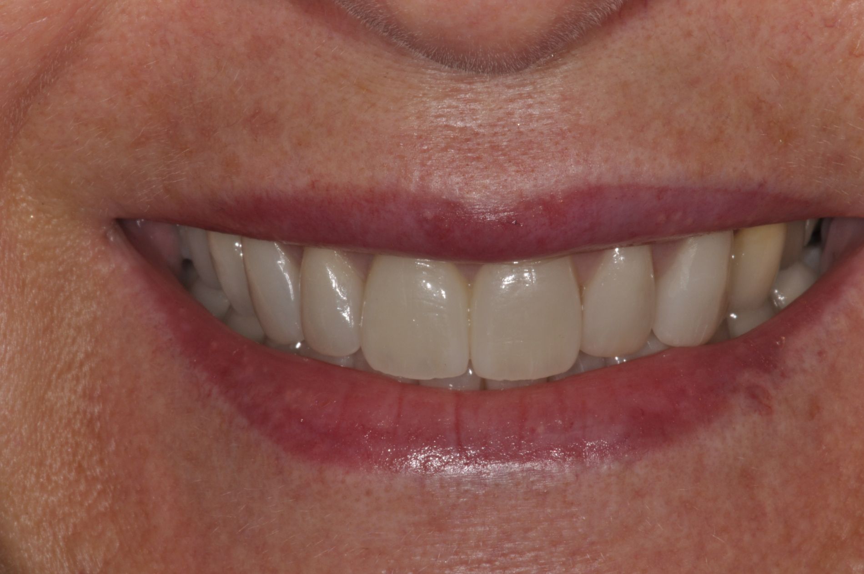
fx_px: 3775
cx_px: 432
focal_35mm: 158
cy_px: 287
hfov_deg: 13.1
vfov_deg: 8.7
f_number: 40
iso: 200
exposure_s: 1/60
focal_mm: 105
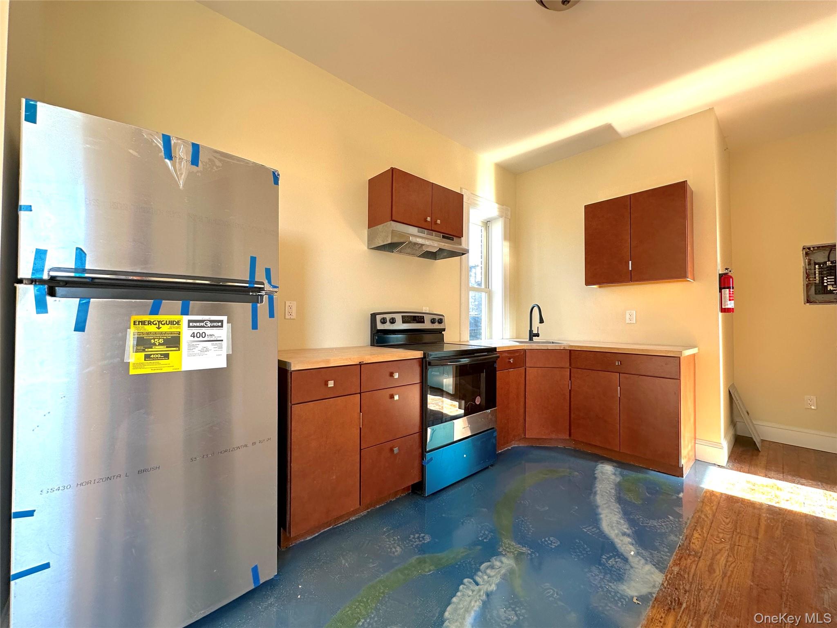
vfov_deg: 85.7
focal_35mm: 14
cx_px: 418
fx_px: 339
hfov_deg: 102.1
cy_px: 314
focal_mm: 2.22
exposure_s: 1/99
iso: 100
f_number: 2.2
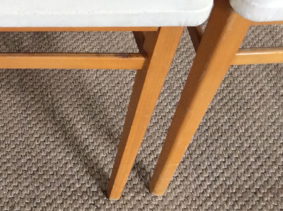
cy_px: 55
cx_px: -29
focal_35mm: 74
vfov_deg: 19.7
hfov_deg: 24.6
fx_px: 604
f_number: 2.4
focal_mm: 3.3
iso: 64
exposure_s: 1/25
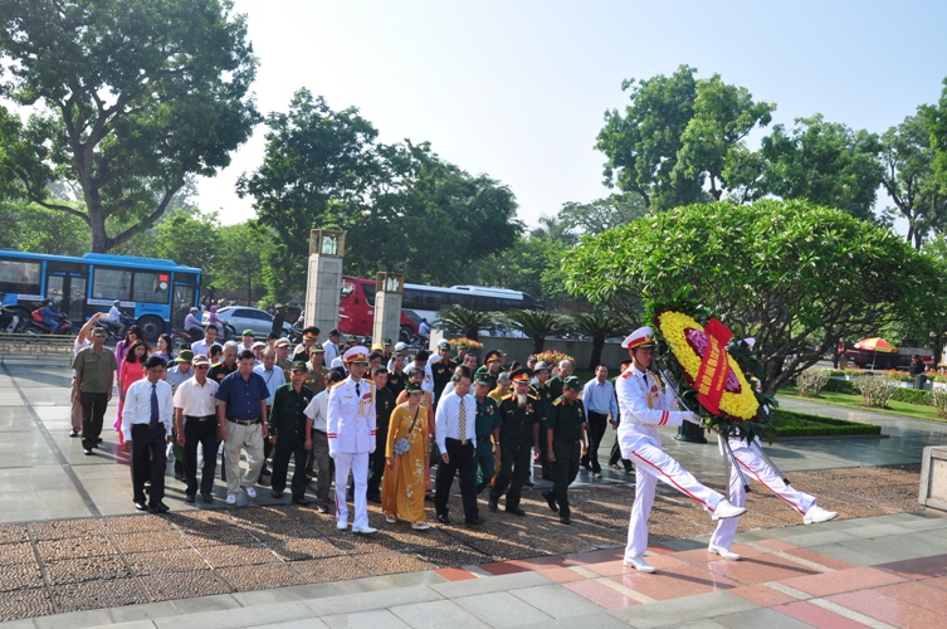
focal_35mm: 33
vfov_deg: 39.9
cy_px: 314
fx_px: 867
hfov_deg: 57.3
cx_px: 474
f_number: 11
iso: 200
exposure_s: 1/125
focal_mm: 22
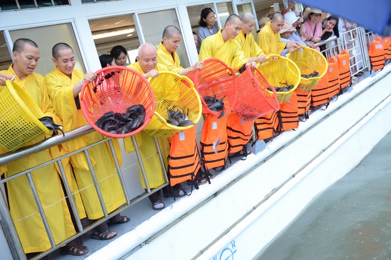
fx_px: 390
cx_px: 196
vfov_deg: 36.7
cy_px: 130
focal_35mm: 36
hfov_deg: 53.2
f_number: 3.8
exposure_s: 1/100
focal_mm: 24
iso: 800
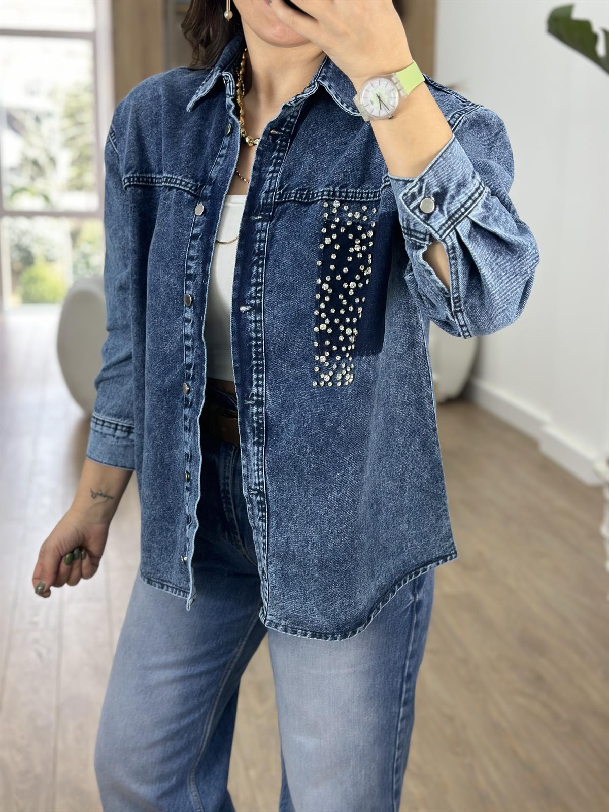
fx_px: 1126
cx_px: 304
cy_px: 406
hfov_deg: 30.3
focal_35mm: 48
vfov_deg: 39.7
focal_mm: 6.86
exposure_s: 1/100
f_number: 1.78
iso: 80
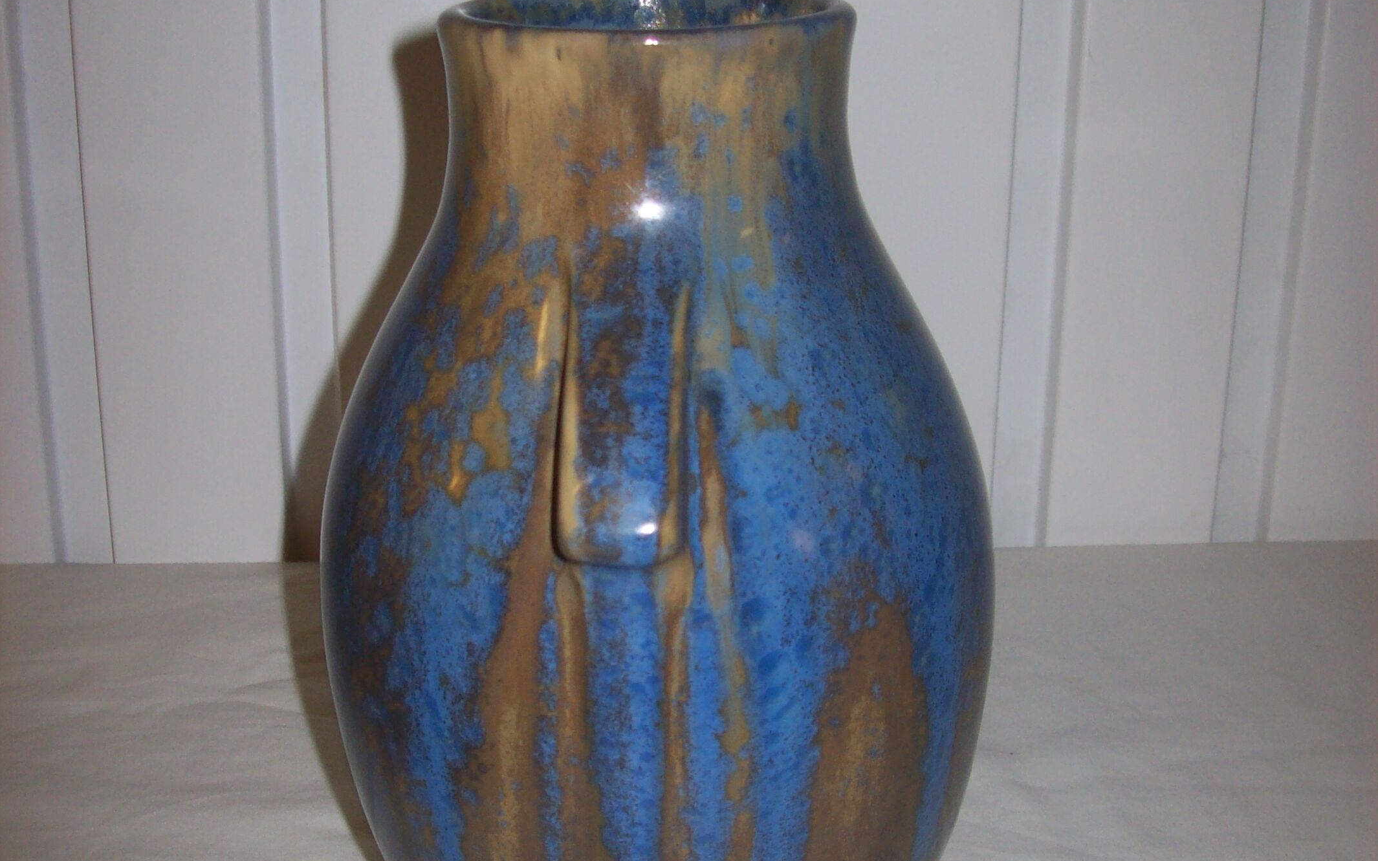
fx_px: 1915
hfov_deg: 39.6
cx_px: 690
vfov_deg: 25.3
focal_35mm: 51
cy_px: 488
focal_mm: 6
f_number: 2.7
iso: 80
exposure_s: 1/64
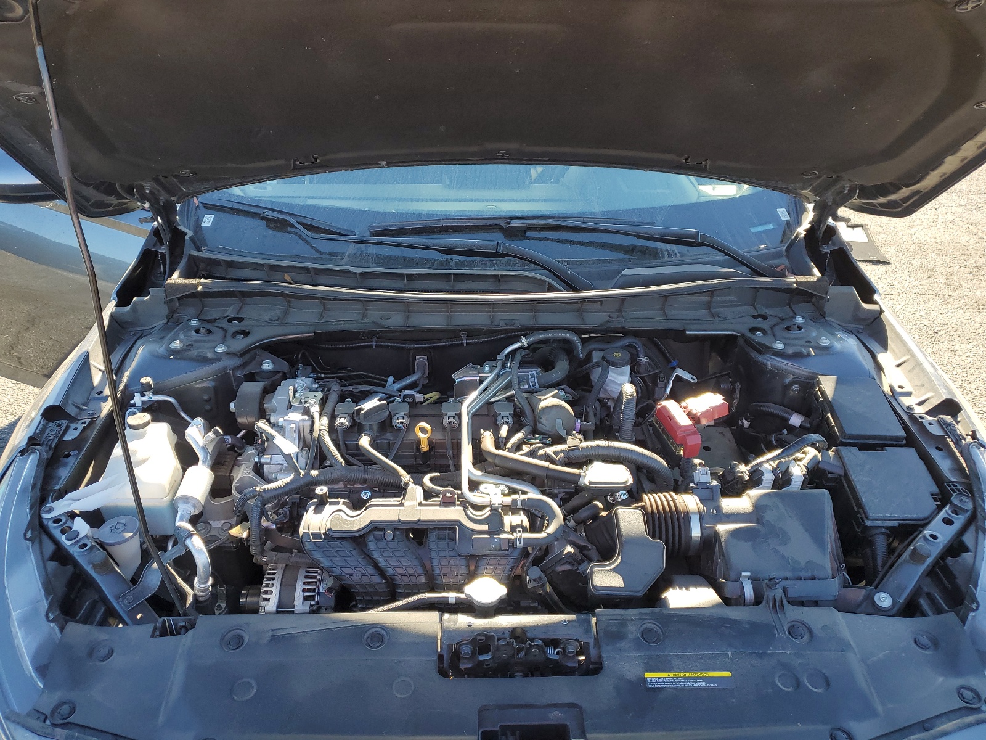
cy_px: 370
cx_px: 493
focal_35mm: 26
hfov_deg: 67.3
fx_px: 741
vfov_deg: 53.1
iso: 50
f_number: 1.5
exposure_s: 1/357
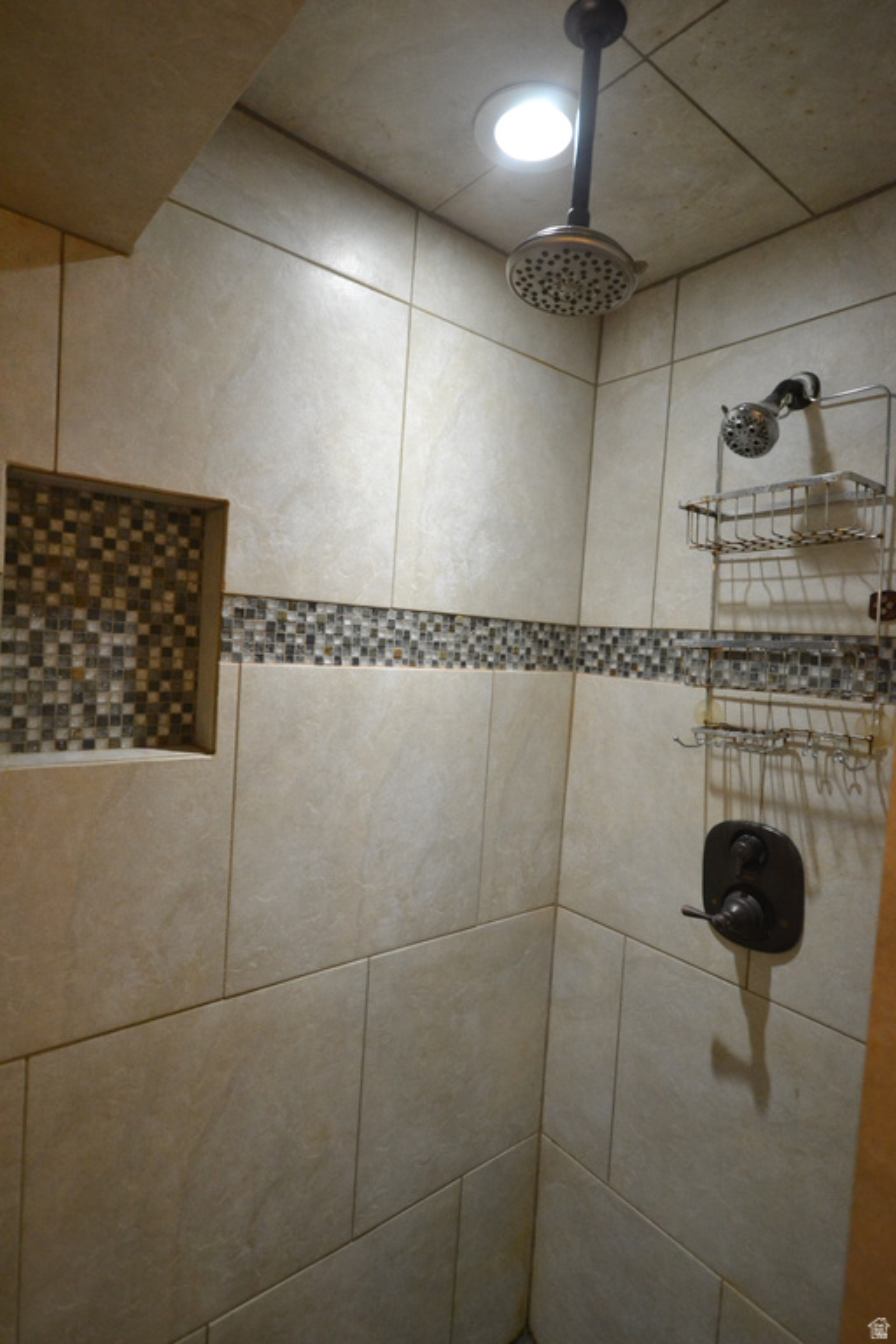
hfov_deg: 63.2
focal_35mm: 20
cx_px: 448
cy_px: 672
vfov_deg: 85.4
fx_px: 728
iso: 1800
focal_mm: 13
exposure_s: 1/60
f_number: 4.5
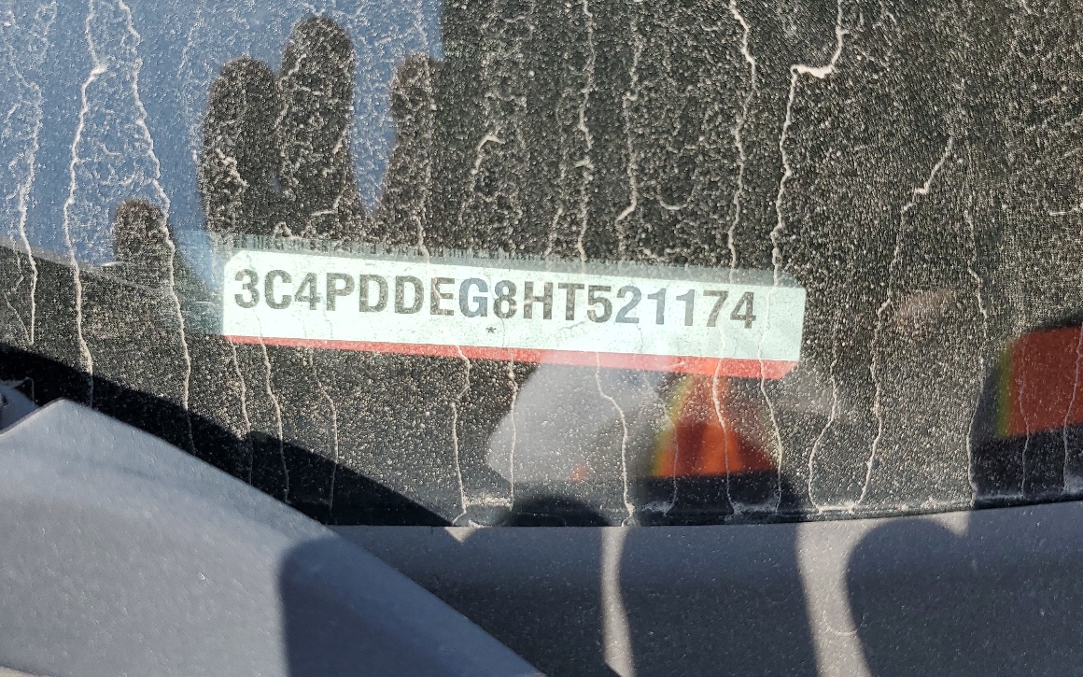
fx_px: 1122
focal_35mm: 38
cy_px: 323
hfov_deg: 51.5
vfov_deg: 33.6
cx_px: 560
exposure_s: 1/1250
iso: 50
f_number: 1.5
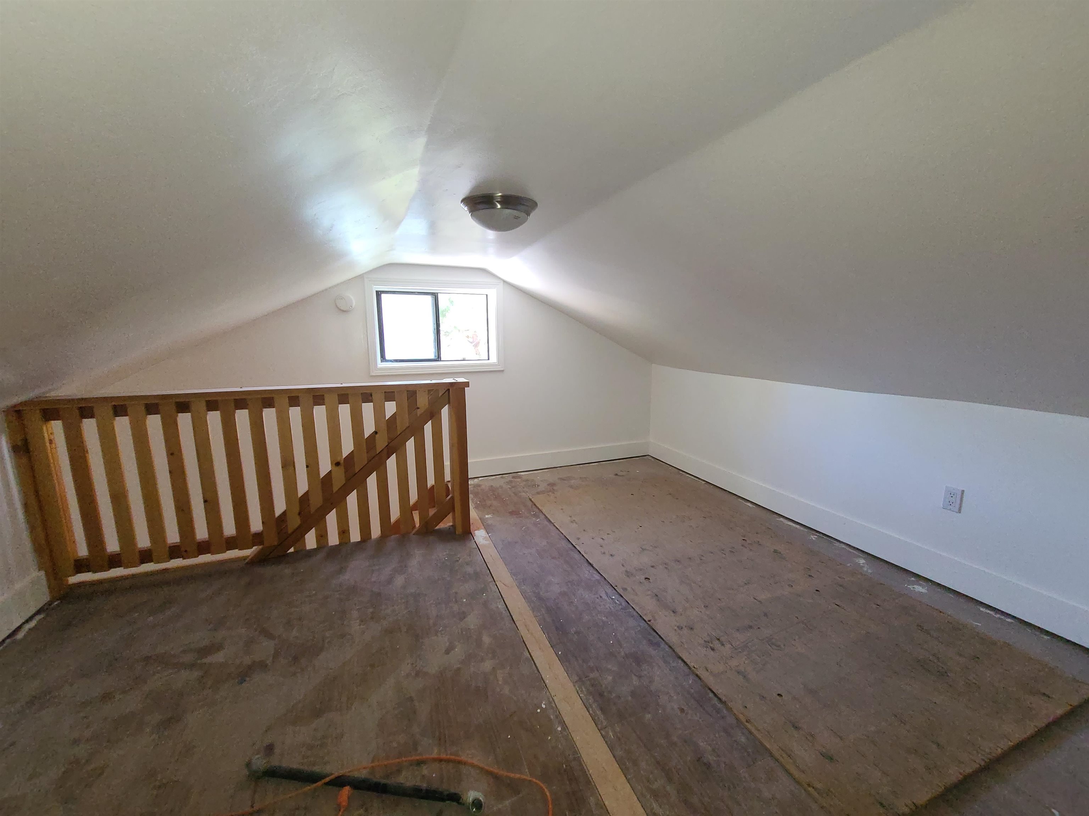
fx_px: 409
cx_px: 544
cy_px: 408
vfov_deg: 89.9
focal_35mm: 13
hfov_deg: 106.2
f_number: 2.2
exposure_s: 1/60
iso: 320
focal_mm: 2.2
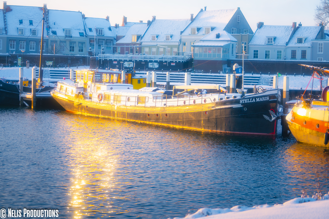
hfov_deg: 27.3
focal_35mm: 74
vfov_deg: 18.4
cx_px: 164
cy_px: 110
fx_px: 676
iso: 200
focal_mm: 74
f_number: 4
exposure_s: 1/400
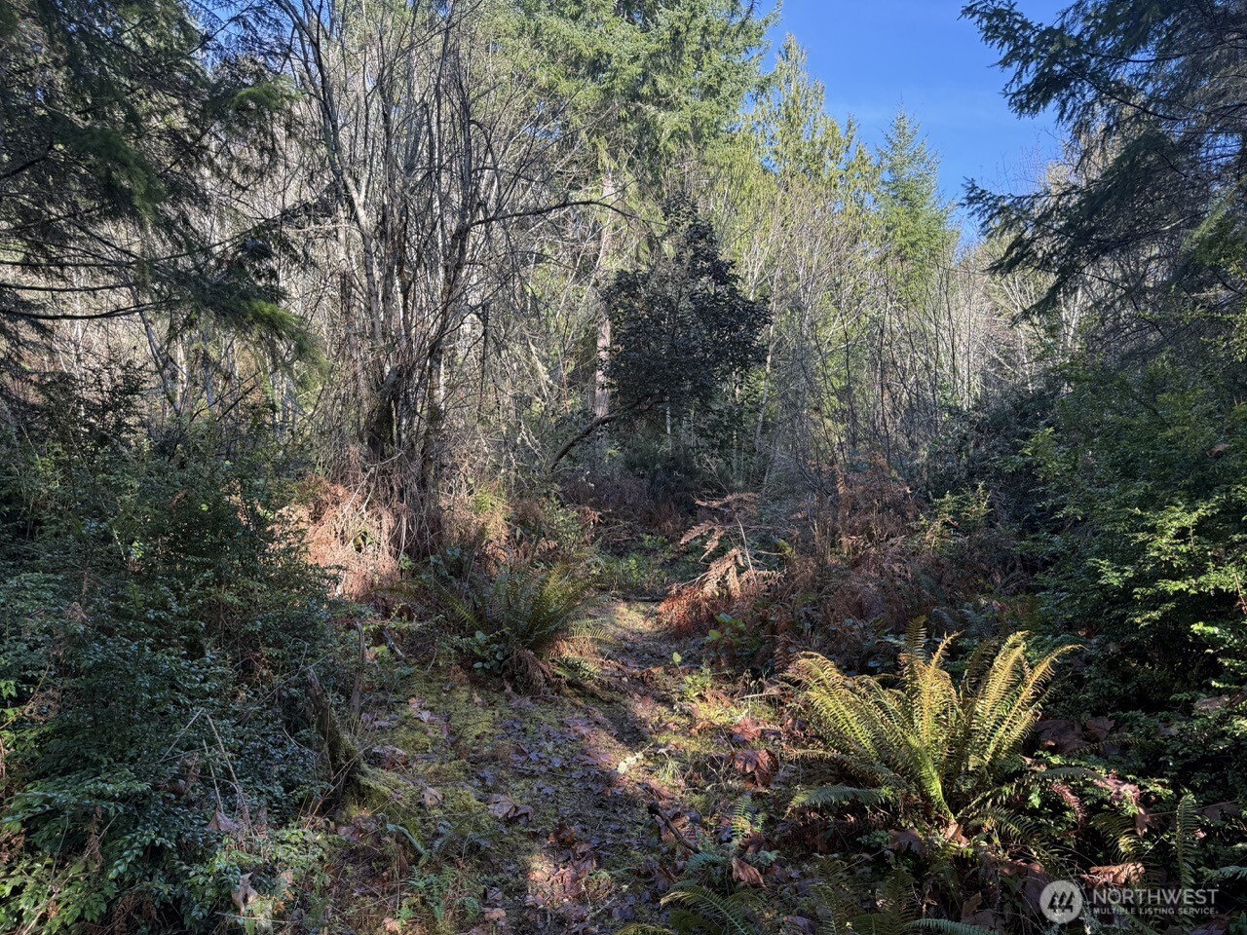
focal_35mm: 24
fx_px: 865
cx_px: 624
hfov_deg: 71.6
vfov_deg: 56.8
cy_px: 468
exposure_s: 1/267
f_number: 1.78
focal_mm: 6.76
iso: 64
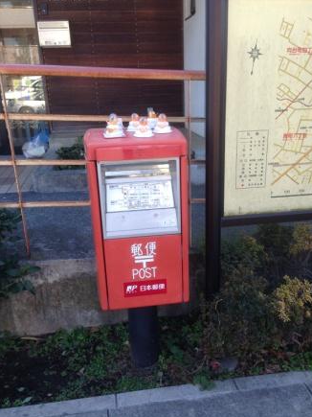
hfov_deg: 41.8
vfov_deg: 54.0
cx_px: 160
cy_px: 214
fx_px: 409
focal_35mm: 34
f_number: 2.4
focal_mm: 4.13
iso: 50
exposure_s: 1/194
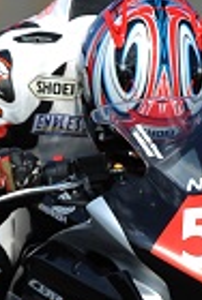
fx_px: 15041
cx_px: 89
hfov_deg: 0.8
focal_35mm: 1796
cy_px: 285
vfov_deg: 1.1
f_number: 10
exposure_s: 1/200
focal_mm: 500
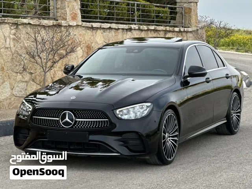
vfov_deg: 19.1
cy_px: 94
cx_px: 126
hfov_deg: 25.3
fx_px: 561
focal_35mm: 77
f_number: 2.8
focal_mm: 9
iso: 25
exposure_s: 1/121
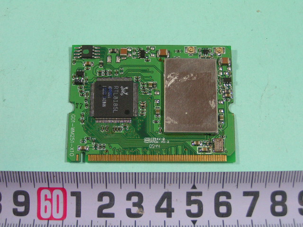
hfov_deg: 29.0
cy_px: 114
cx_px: 152
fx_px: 586
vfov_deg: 21.9
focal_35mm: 67
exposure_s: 1/100
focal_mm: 11.1
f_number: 3.2
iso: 125
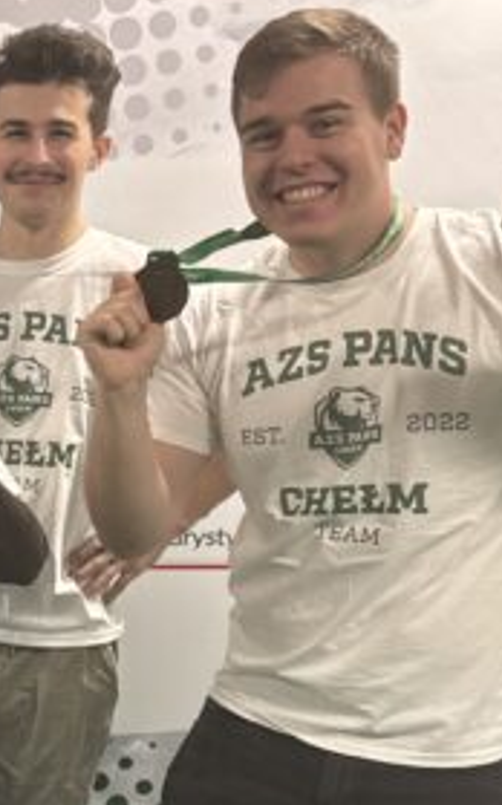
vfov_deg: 29.1
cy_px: 554
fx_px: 1535
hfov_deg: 16.5
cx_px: -309
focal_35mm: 70
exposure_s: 1/50
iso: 250
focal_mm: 6.76
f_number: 1.78
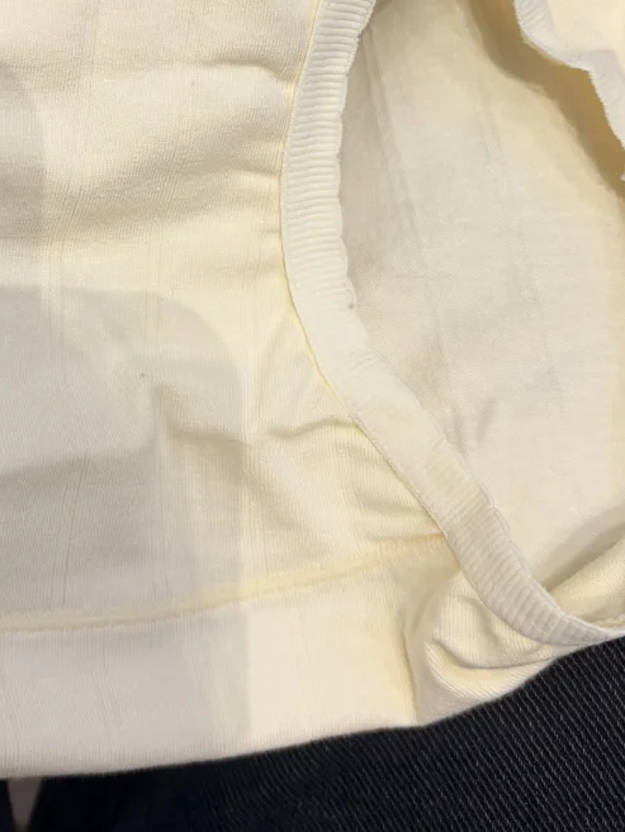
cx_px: 113
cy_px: 180
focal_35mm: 57
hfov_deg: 25.2
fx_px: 1372
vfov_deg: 32.9
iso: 64
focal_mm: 5.96
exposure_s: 1/100
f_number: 1.6
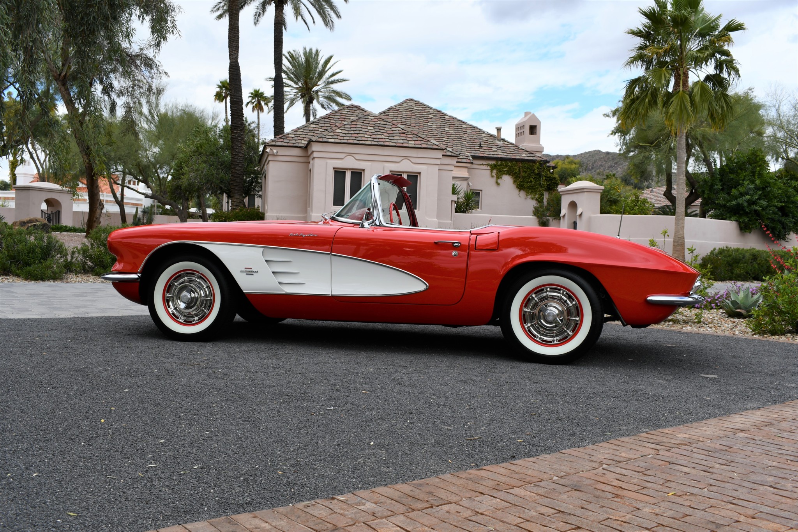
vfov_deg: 36.9
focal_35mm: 36
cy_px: 266
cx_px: 399
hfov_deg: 53.1
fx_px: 798
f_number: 8
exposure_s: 1/320
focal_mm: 24
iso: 100
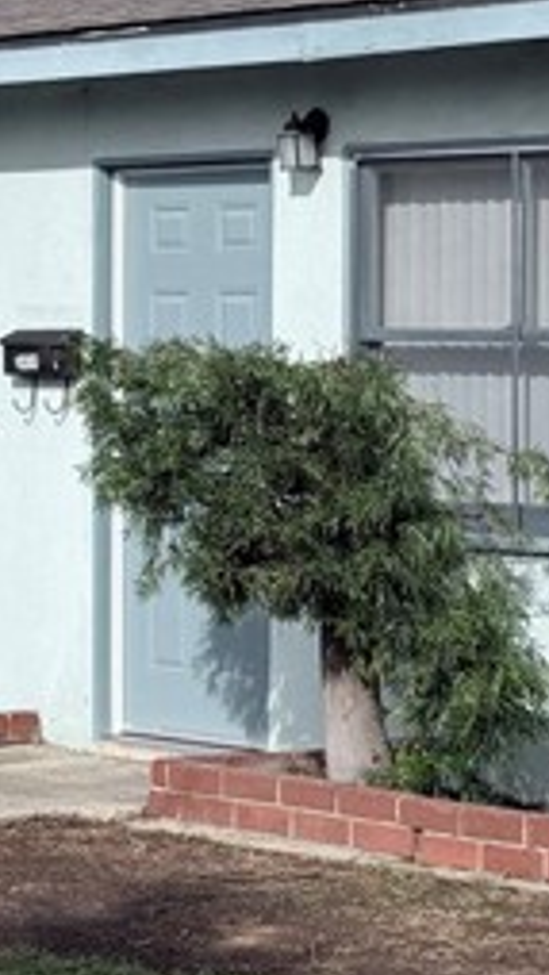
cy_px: 499
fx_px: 3414
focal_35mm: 132
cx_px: 488
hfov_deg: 9.2
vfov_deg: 16.3
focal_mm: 6.76
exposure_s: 1/7143
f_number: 1.78
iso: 64
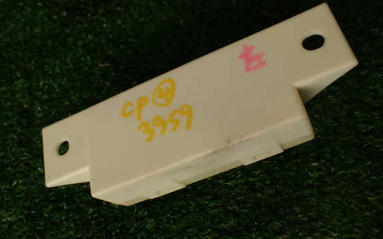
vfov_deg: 36.2
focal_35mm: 35
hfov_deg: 55.3
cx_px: 195
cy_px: 108
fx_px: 365
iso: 100
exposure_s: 1/80
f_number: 3.2
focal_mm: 5.79
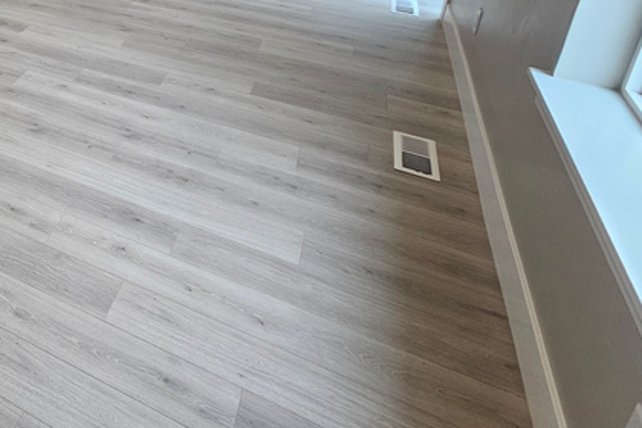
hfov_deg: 41.2
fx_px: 588
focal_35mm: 33
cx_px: -113
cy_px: -29
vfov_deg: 35.0
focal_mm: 2.2
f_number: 2.2
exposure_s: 1/60
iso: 100
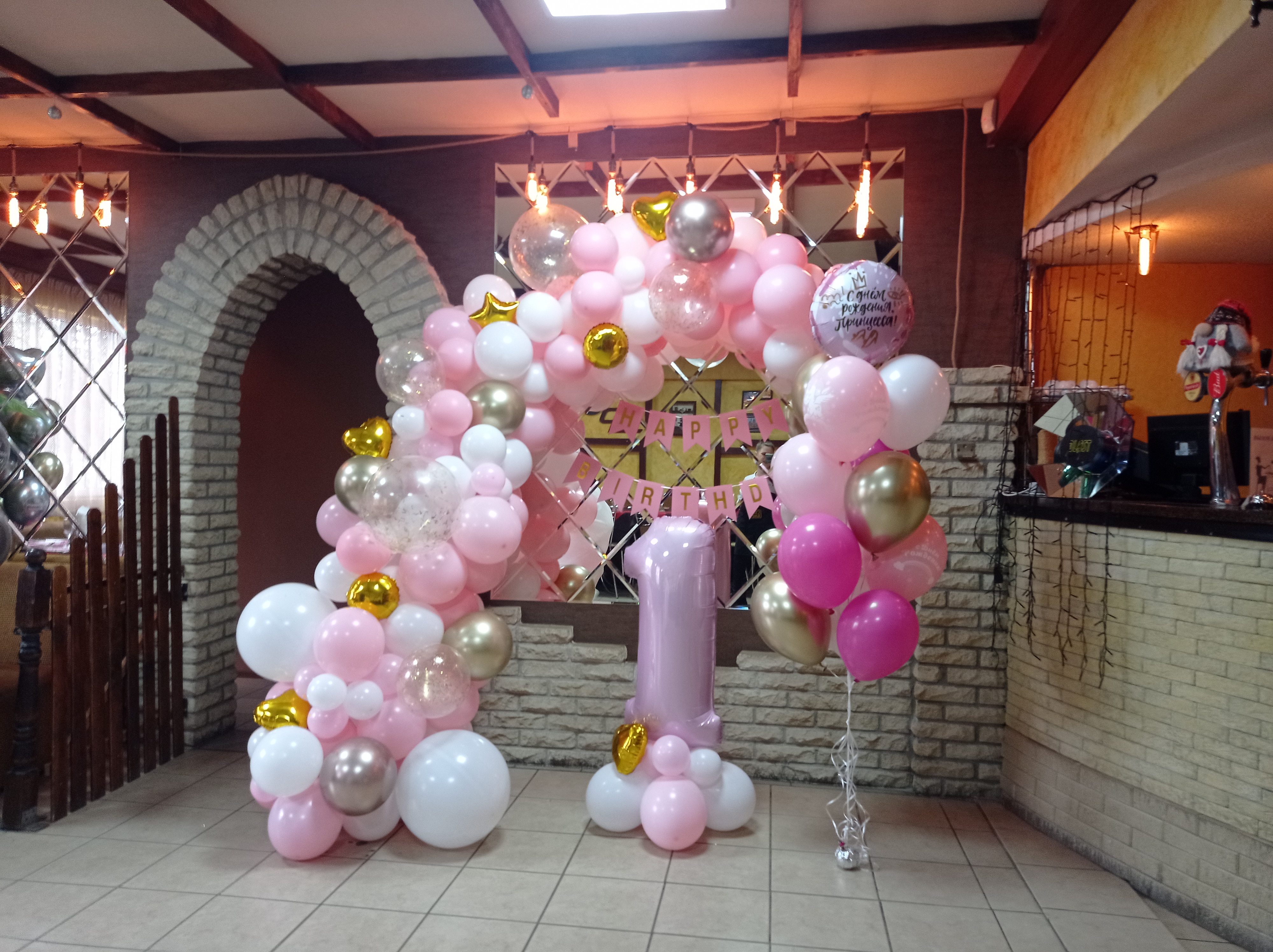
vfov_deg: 49.7
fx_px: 1029
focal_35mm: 28
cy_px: 476
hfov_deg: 63.5
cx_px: 636
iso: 209
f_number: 1.79
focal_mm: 4.74
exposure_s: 1/33.3
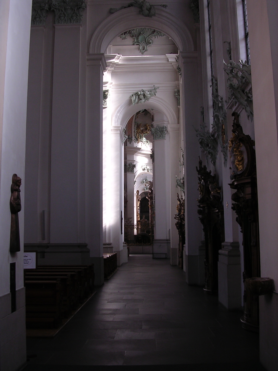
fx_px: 407
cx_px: 139
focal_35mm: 38
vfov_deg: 49.0
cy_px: 186
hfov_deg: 37.7
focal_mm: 5.8
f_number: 2.8
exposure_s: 1/117
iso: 100
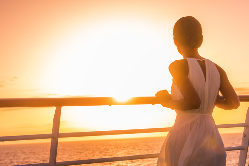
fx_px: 547
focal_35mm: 79
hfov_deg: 25.6
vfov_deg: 17.3
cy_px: 103
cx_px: 145
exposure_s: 1/400
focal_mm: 58
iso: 160
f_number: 7.1
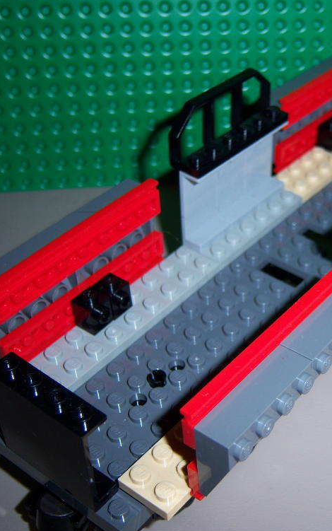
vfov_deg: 38.9
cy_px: 267
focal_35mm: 52
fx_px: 752
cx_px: 292
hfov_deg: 24.3
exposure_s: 1/60
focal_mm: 7.5
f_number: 2.8
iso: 80
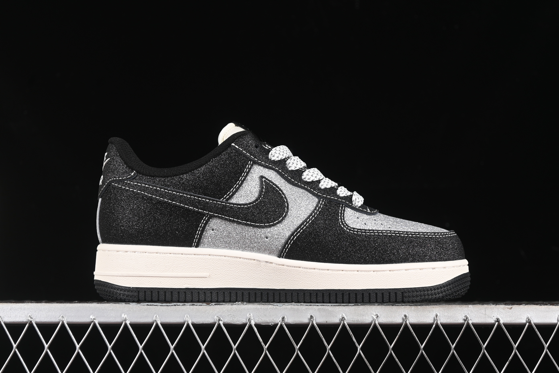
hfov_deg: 27.0
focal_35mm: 75
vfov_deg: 18.2
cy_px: 186
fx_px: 1164
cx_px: 280
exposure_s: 1/60
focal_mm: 50
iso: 160
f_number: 6.3
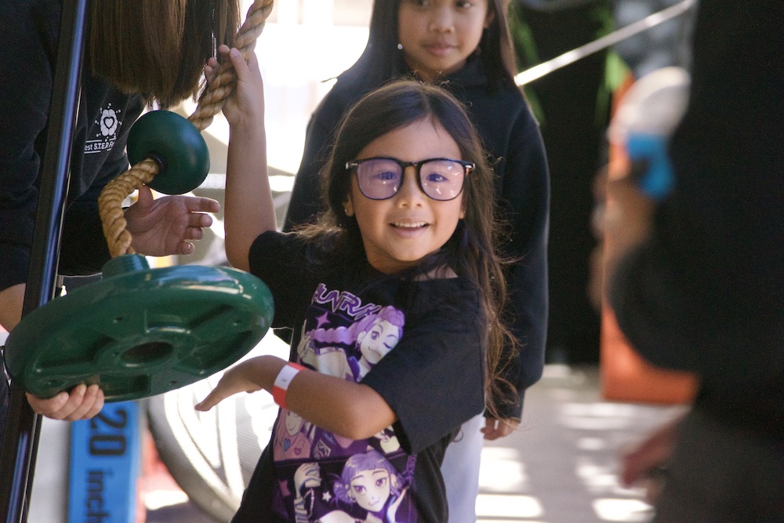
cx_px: 392
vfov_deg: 6.1
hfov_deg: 9.1
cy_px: 262
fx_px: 4900
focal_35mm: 225
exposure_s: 1/1600
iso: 3200
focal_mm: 150
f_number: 5
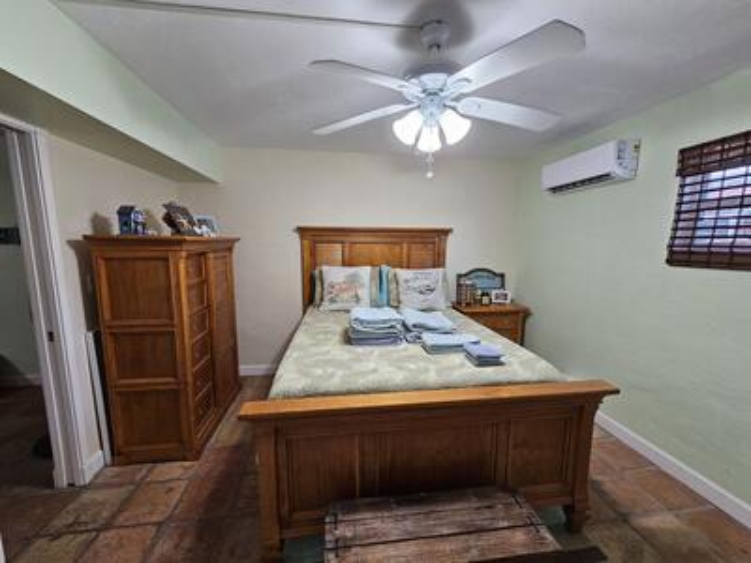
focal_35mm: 13
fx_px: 282
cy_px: 282
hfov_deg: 106.2
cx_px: 376
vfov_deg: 89.9
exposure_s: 1/60
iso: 250
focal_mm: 2.2
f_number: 2.2
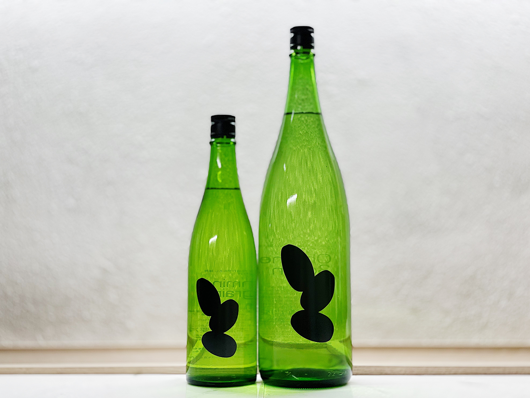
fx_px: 811
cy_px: 202
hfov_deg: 36.2
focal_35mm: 53
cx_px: 266
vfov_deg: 27.5
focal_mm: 6
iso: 64
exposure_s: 1/100
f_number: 2
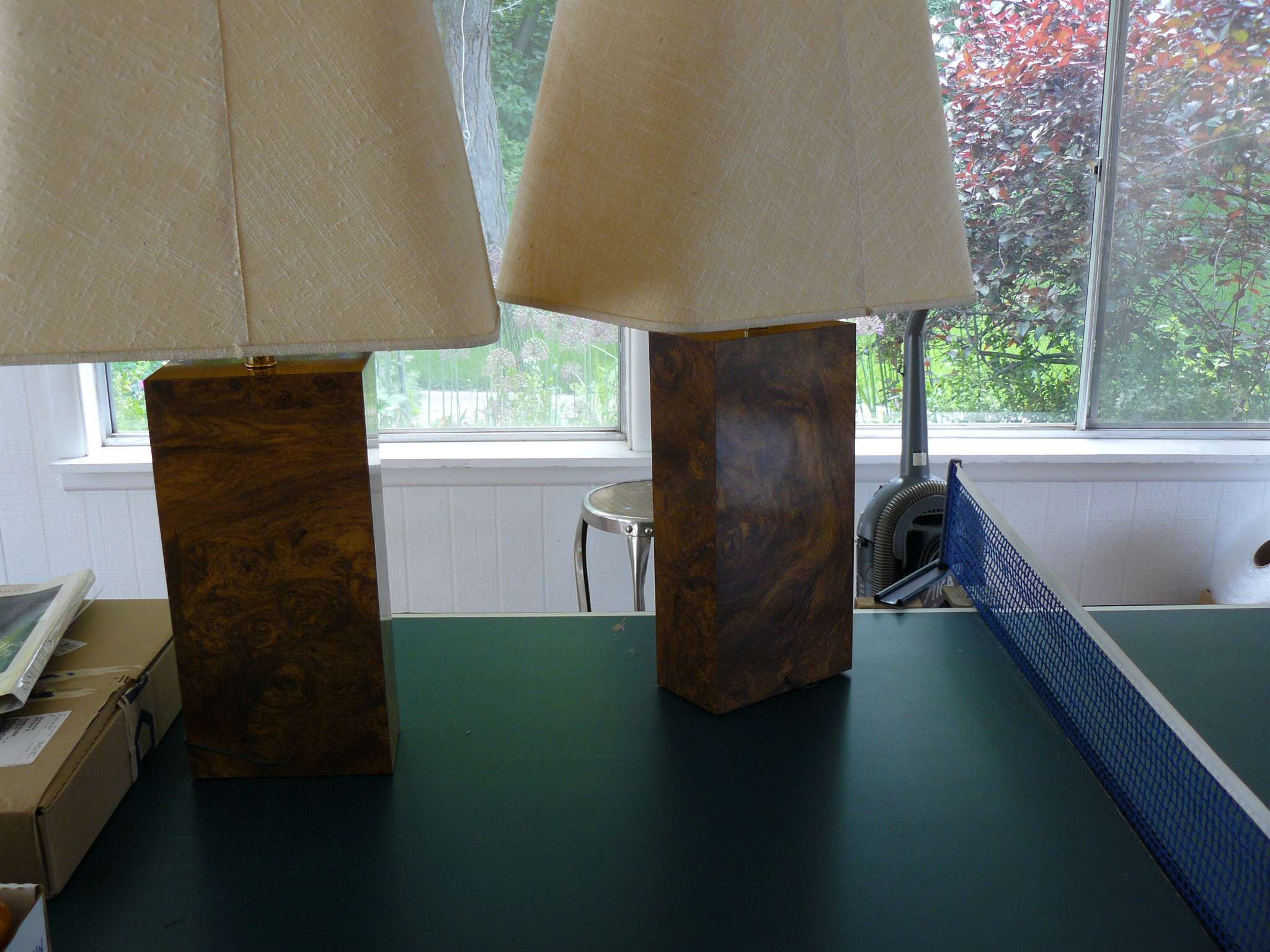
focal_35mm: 36
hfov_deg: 51.4
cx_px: 635
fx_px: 1321
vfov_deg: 39.7
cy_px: 476
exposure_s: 1/40
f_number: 2.8
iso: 100
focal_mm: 6
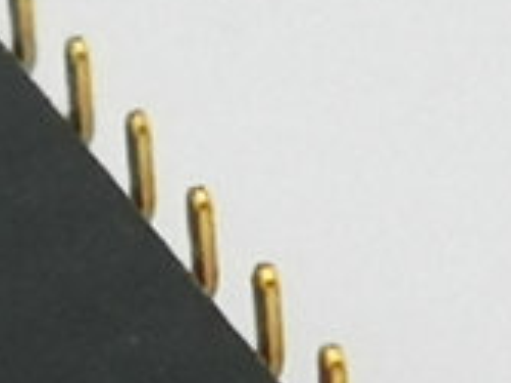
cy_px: 496
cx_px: 187
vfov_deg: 2.3
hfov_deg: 3.0
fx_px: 9677
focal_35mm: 656
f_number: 1.6
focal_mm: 3.95
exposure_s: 1/271
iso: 50
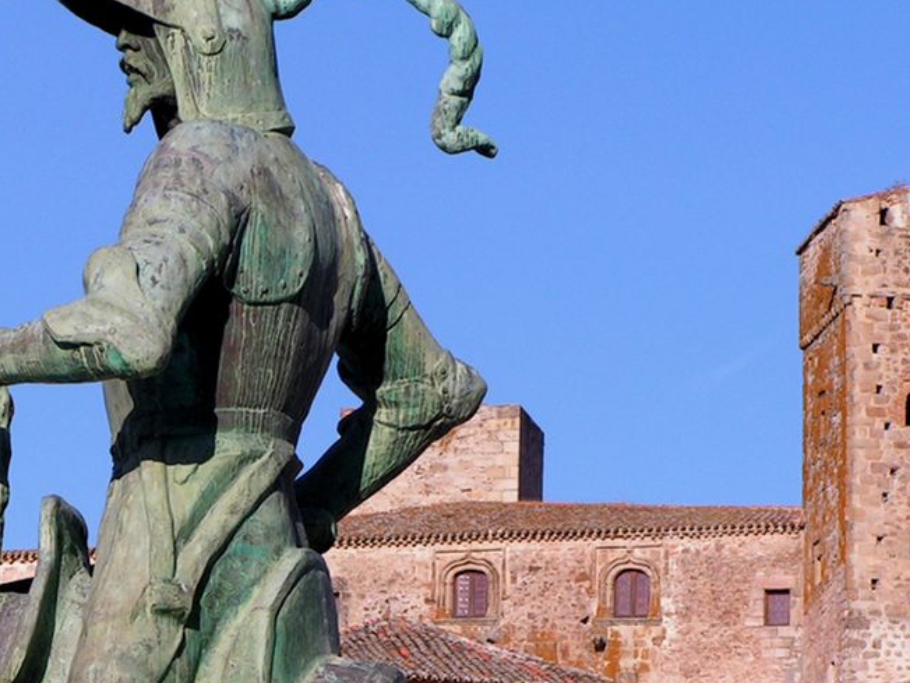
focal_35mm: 233
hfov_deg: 8.5
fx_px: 6125
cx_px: 262
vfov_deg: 6.4
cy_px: 366
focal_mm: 22
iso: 50
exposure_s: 1/800
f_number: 3.5
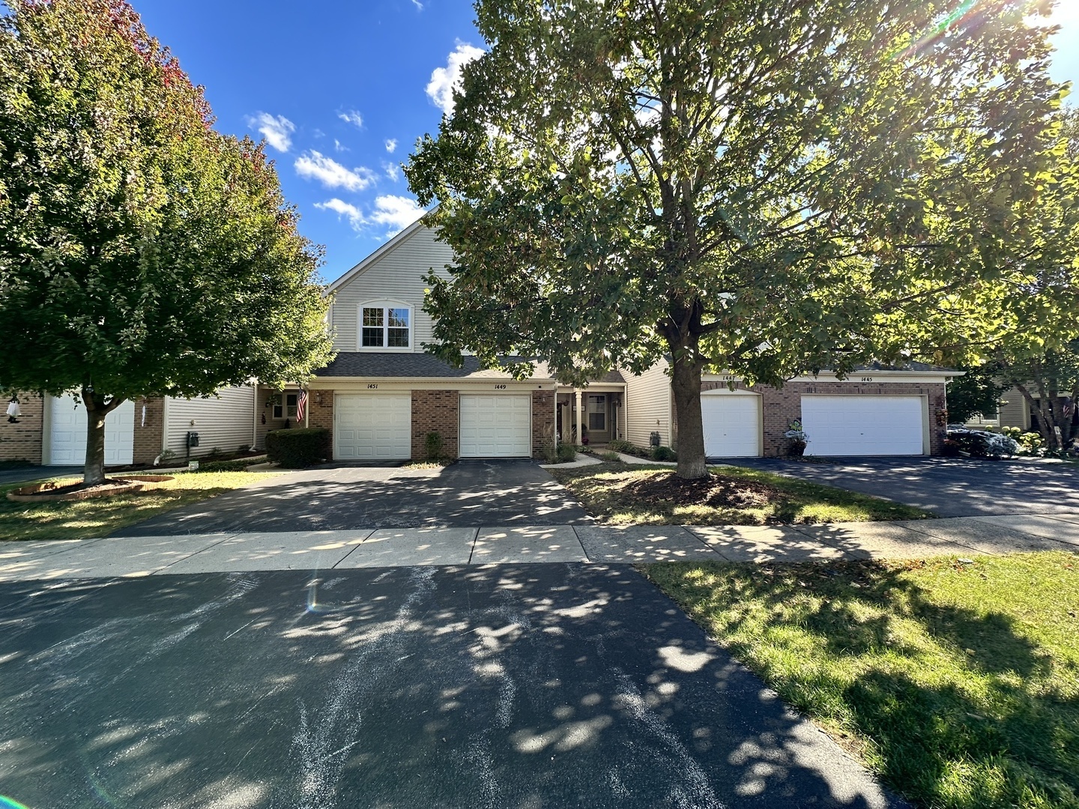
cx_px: 540
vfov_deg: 85.7
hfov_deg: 102.1
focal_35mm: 14
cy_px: 404
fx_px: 436
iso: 40
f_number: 2.2
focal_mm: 2.22
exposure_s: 1/260
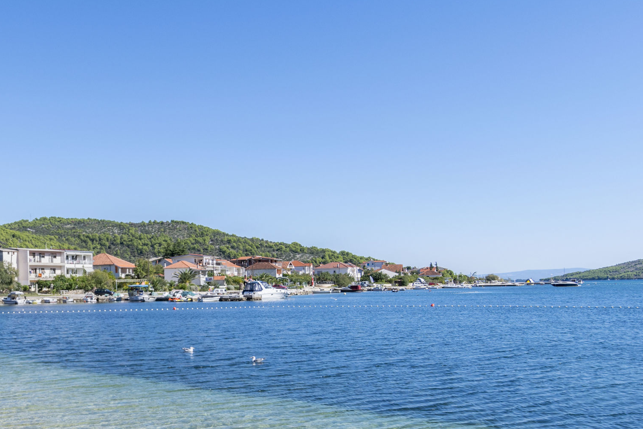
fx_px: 696
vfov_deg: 33.7
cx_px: 81
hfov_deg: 45.5
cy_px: 307
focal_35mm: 39
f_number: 8
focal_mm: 14
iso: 100
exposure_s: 1/400
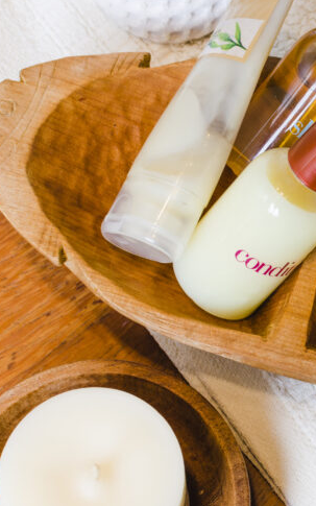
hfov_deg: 11.3
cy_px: 225
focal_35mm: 113
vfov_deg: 18.4
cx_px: 402
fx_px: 1559
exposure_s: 1/200
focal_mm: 35
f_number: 6.3
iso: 500
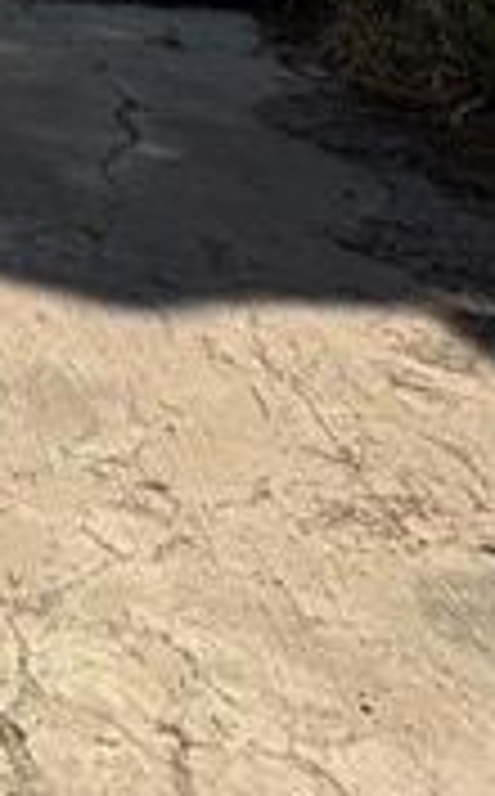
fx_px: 1864
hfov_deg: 11.4
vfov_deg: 16.9
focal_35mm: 86
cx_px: -828
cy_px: -859
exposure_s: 1/2208
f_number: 2.2
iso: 40
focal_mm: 2.22
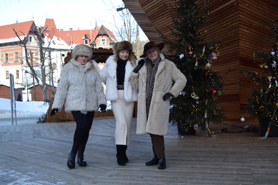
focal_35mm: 45
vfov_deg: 29.9
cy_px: 92
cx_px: 139
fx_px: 347
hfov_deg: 43.6
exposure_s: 1/100
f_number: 5
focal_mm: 30
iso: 100
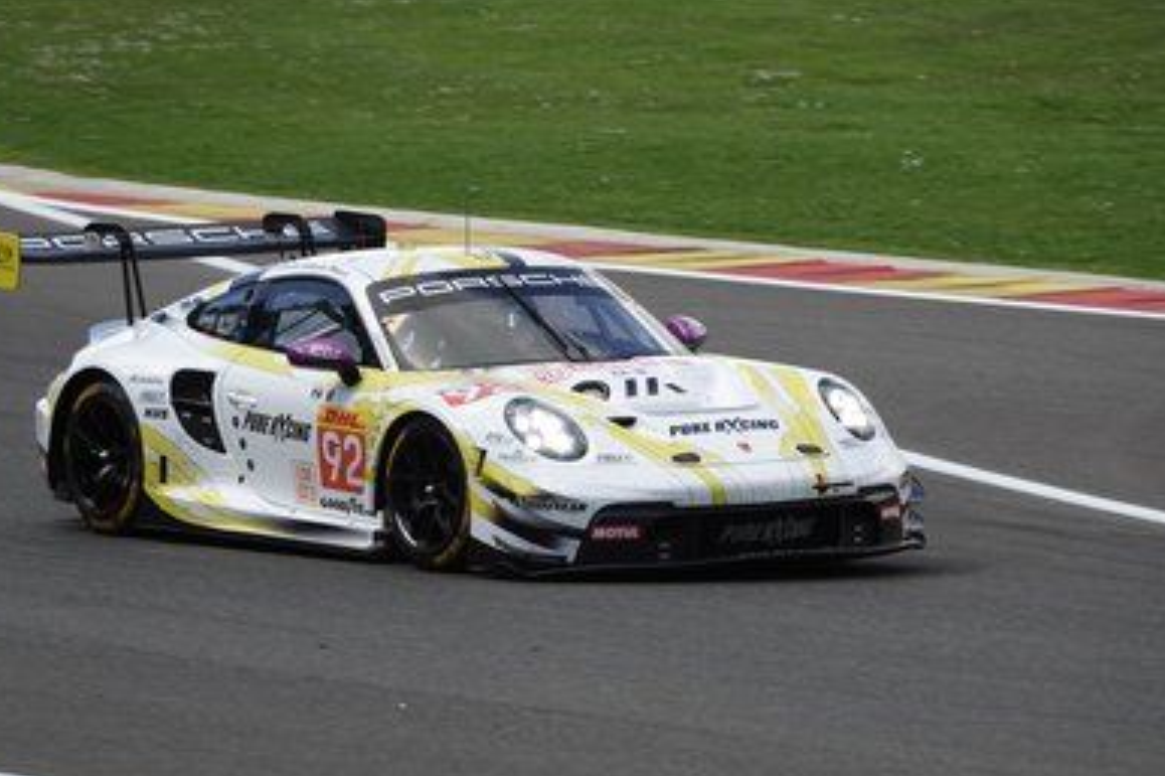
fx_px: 11321
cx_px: 637
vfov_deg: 3.9
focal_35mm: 350
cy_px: 432
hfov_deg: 5.9
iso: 160
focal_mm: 110.13
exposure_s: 1/800
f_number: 4
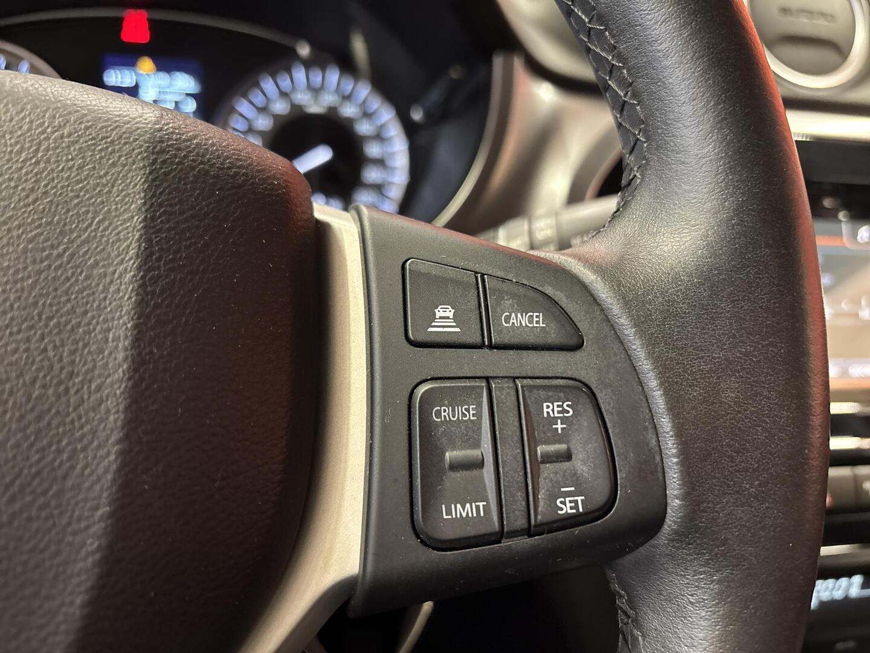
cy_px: 326
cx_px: 435
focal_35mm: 26
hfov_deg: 67.3
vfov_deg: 53.1
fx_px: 653
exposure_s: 1/33
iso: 500
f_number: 1.6
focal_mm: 5.96
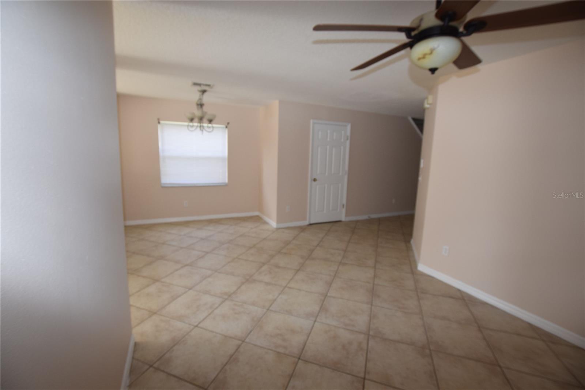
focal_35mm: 15
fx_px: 244
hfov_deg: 100.4
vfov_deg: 77.3
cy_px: 195
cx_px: 292
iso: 560
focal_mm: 10
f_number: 5.6
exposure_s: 1/125
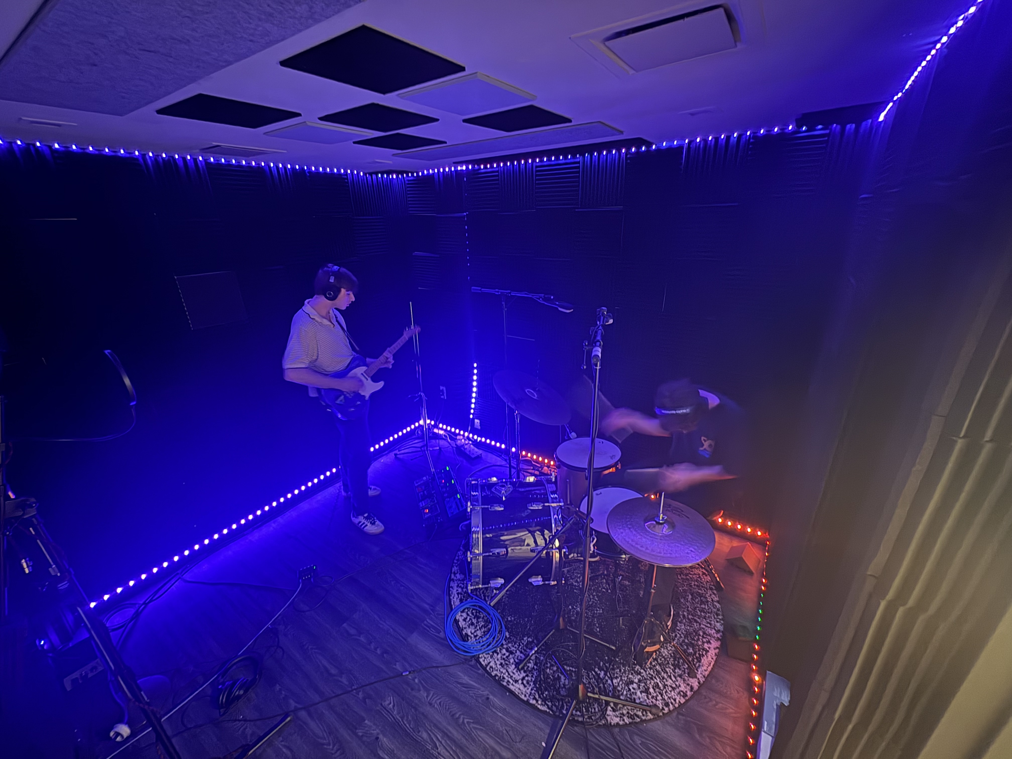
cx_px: 506
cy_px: 380
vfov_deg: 85.7
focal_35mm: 14
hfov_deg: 102.1
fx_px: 409
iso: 1250
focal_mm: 2.22
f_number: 2.2
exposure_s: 1/7
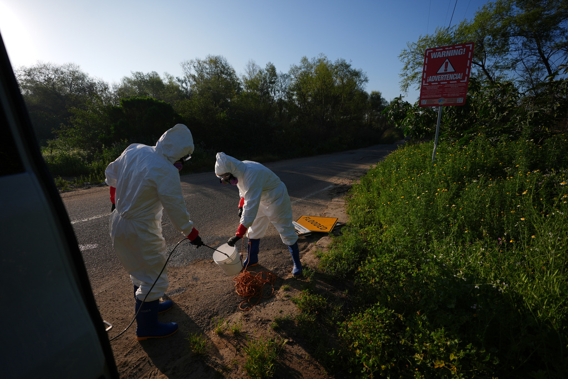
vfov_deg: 73.7
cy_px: 190
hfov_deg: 96.8
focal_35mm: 16
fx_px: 252
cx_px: 284
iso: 125
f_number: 2.8
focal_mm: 16
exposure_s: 1/4000
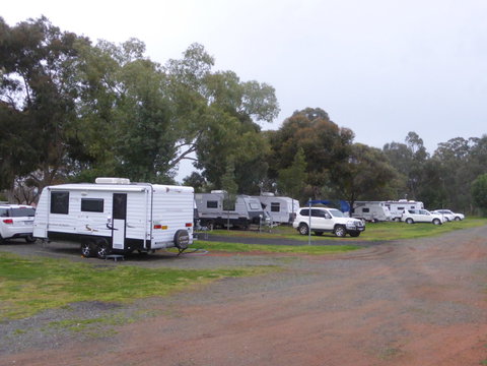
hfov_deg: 54.0
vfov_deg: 41.8
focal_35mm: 34
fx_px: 478
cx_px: 244
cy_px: 183
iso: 640
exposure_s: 1/60
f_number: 3.7
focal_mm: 6.1
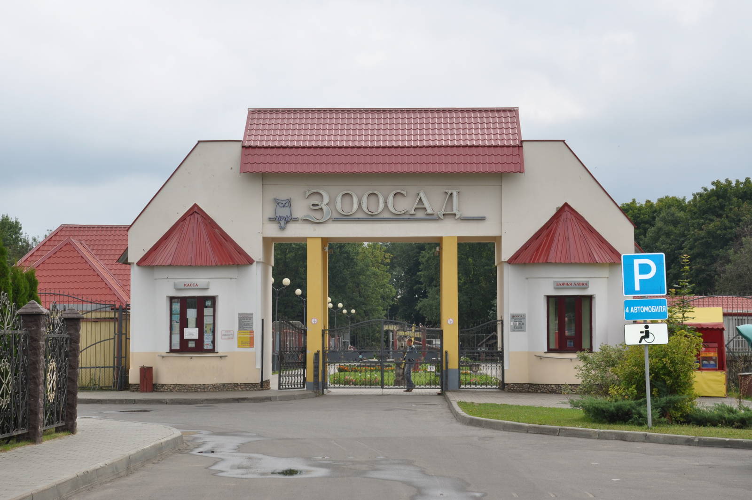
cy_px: 250
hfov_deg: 26.0
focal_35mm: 78
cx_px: 376
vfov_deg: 17.5
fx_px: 1627
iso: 200
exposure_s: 1/200
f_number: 11
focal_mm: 52
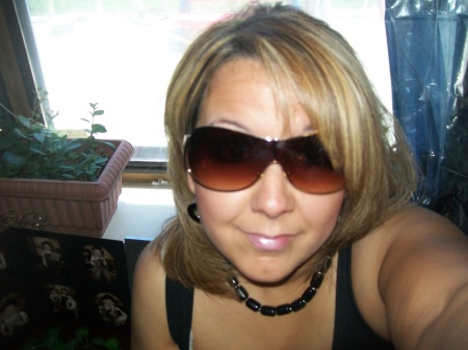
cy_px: 175
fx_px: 459
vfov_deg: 41.8
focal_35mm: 34
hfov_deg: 54.0
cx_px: 234
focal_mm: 6.1
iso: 160
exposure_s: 1/60
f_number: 2.7
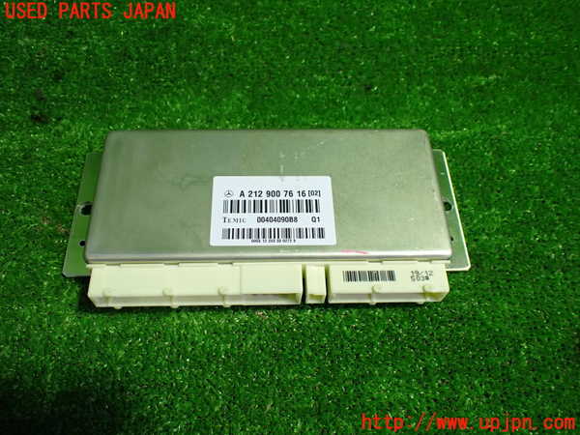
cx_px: 290
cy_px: 218
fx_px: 503
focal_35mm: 30
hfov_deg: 60.0
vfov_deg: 46.8
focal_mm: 5.4
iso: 500
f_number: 2.3
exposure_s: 1/125
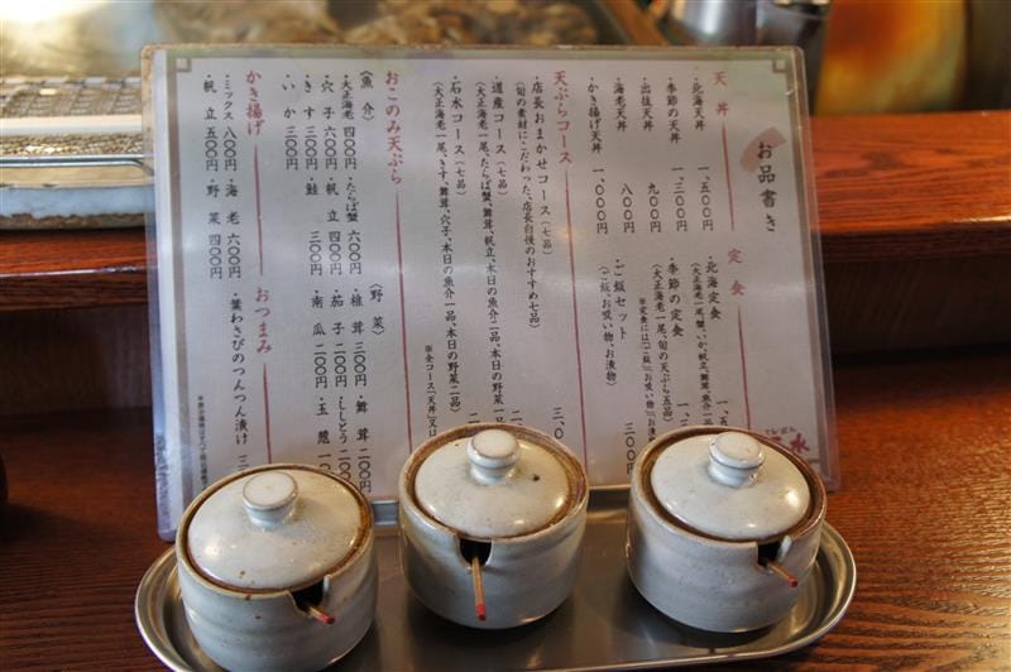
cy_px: 336
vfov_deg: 39.9
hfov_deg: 57.3
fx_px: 926
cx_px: 506
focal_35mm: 33
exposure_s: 1/40
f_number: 4
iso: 200
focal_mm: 22
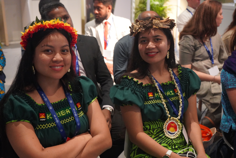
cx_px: 118
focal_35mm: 46
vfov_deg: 29.2
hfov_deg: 42.7
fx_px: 302
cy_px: 79
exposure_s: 1/125
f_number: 4.5
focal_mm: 46
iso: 12800
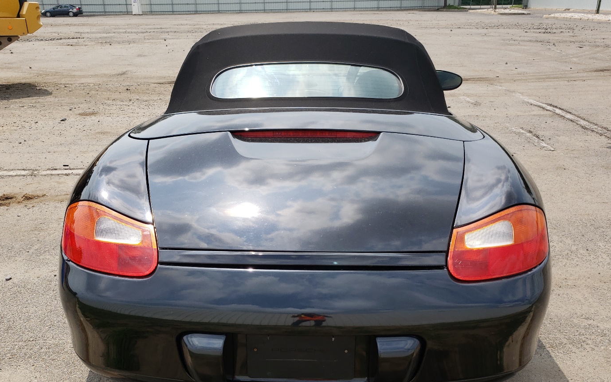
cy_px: 241
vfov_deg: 39.1
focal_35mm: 32
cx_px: 309
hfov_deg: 59.7
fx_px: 533
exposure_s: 1/2500
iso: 50
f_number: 1.5
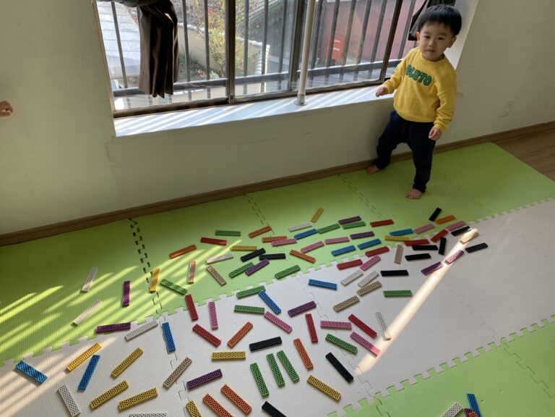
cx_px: 278
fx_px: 417
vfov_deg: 53.1
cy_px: 208
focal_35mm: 26
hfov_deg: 67.3
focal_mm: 4.25
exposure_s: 1/122
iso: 25
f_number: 1.8
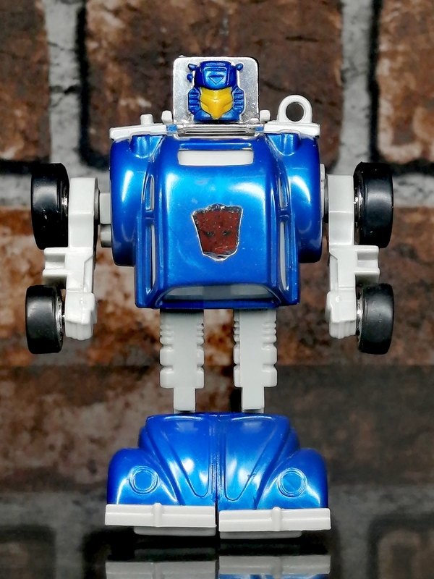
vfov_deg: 18.9
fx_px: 1739
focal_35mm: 104
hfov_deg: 14.2
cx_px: 217
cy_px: 290
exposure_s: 1/114
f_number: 1.8
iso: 50
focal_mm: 3.62
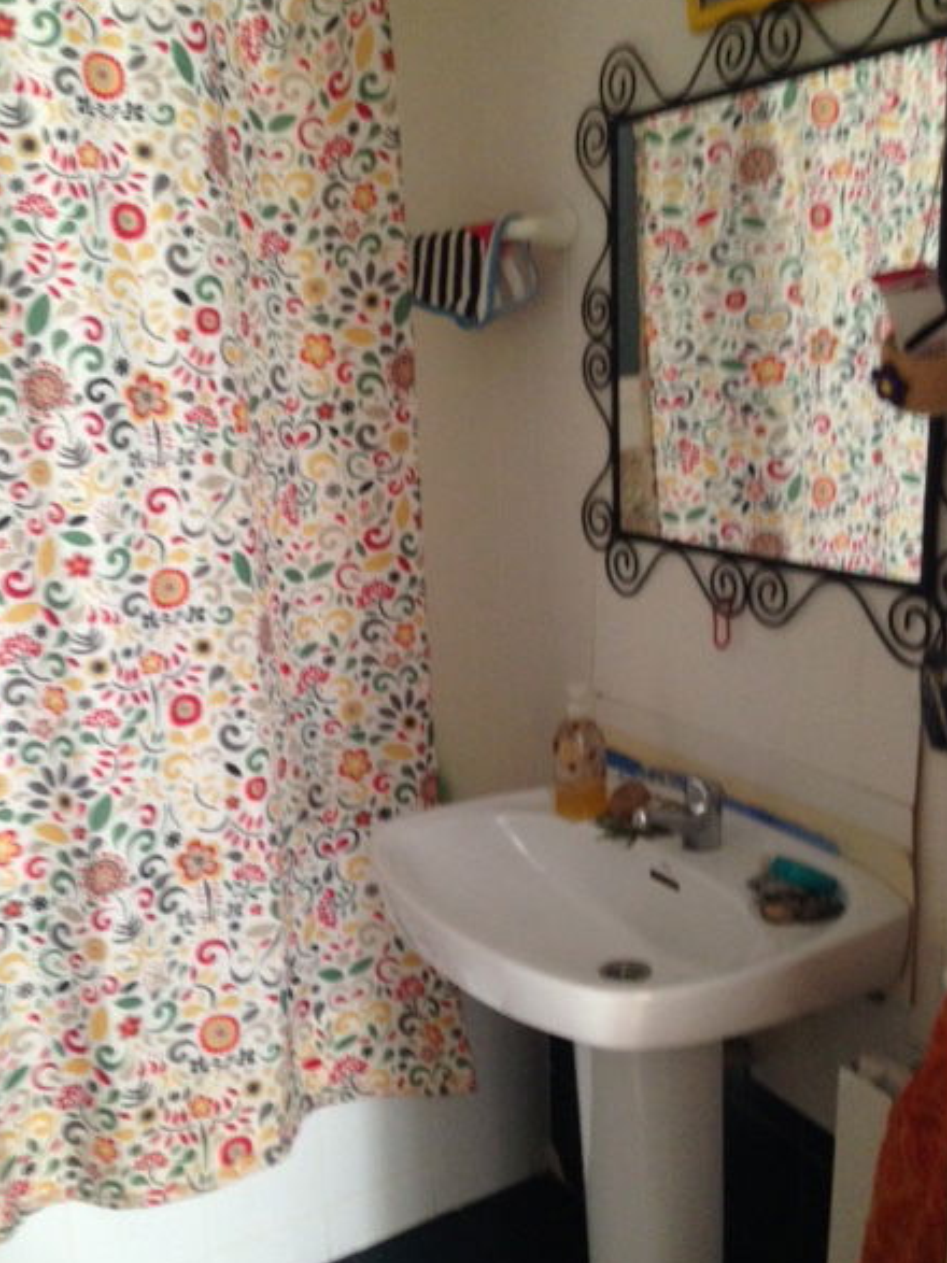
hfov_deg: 39.6
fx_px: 1314
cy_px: 656
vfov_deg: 51.4
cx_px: 458
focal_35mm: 36
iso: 250
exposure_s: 1/20
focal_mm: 4.12
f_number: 2.4
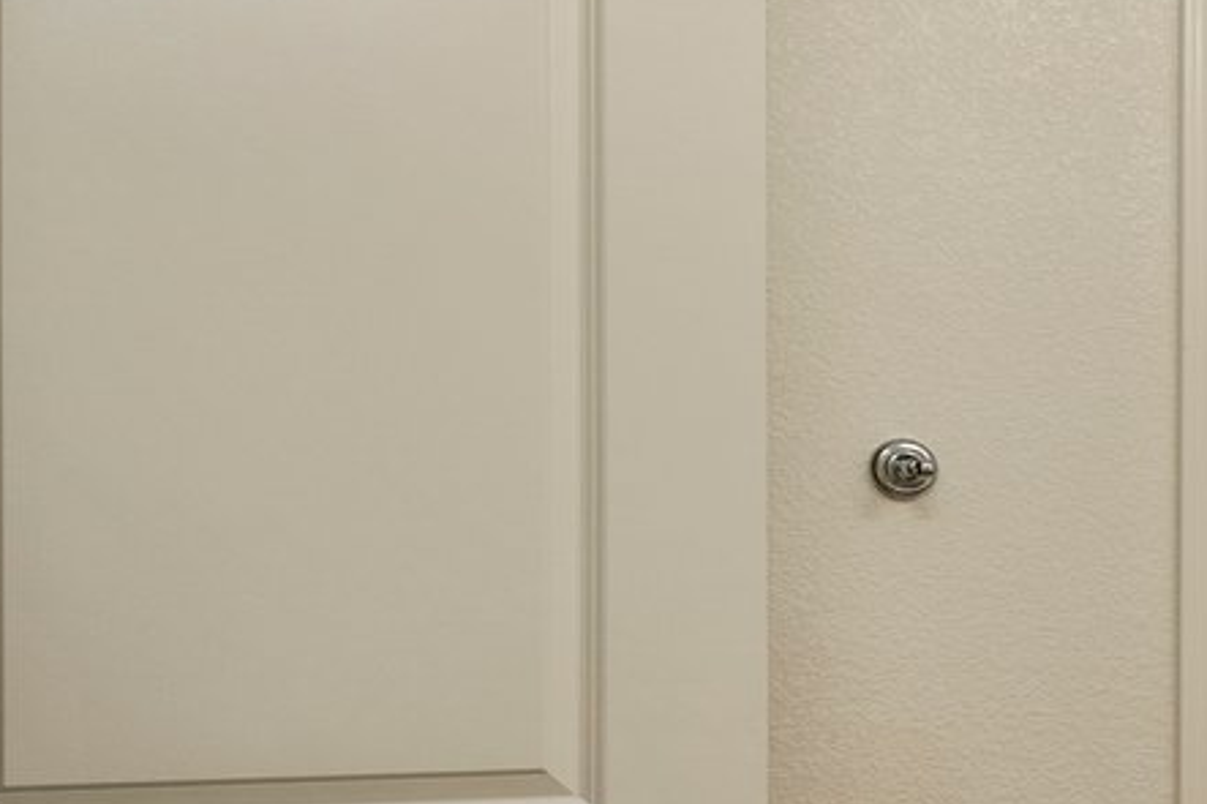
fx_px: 2480
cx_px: 2531
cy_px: 555
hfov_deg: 17.5
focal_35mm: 74
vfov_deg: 18.3
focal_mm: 16
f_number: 8
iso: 200
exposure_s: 1/15
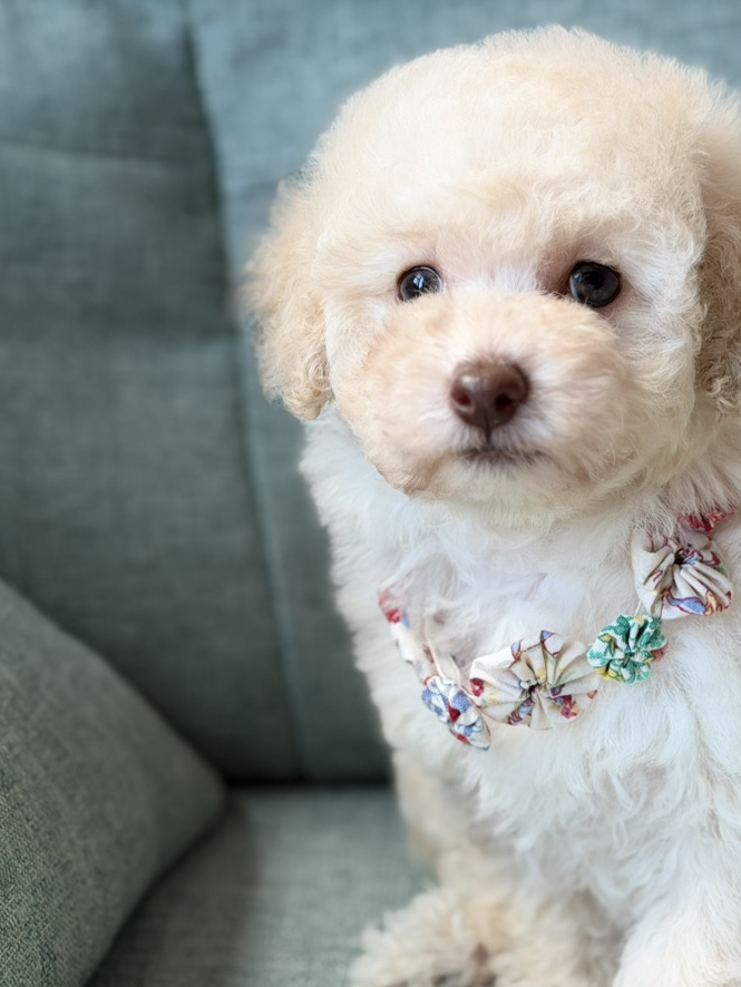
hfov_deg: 22.4
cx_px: 528
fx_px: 1854
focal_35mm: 65
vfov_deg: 29.8
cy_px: 500
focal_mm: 6.76
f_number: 1.78
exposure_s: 1/121
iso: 50
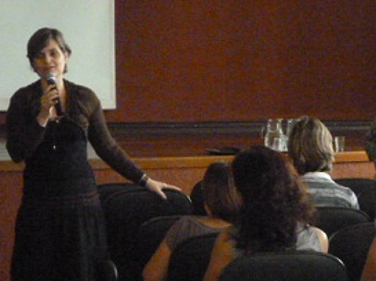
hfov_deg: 11.7
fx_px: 1833
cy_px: 157
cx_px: 224
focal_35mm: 169
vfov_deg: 8.8
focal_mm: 17.5
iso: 1600
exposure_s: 1/60
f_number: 6.2
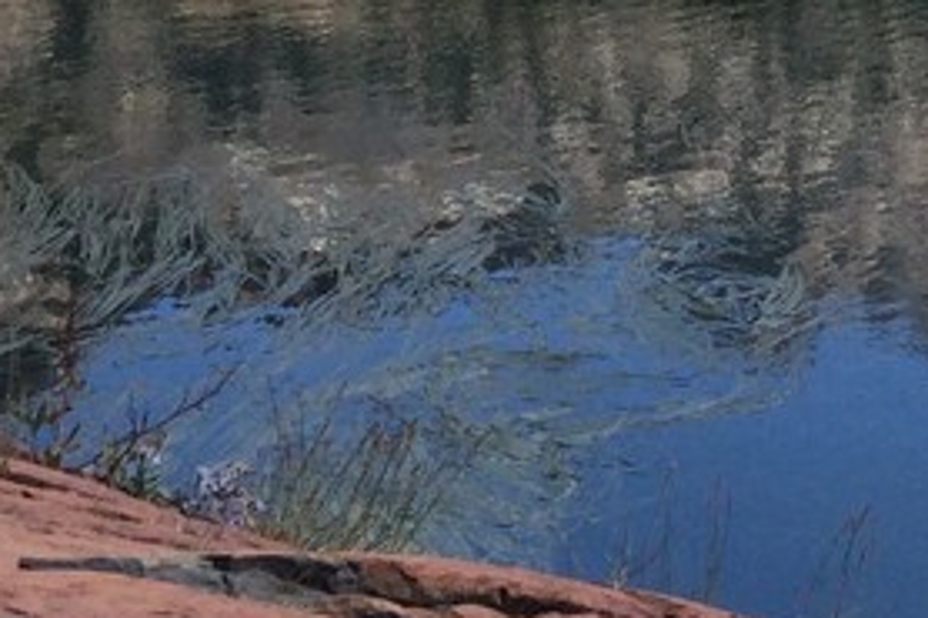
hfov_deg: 13.4
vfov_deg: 8.6
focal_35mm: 149
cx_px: 1082
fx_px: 3838
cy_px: -748
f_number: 2.2
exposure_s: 1/1172
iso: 32
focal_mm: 4.12
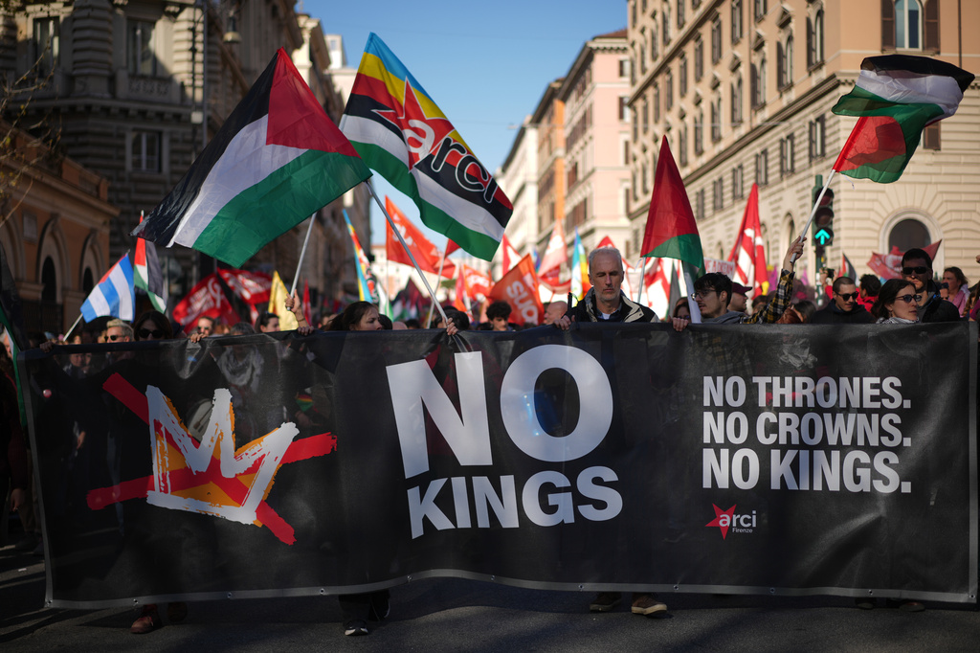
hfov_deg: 36.3
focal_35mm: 55
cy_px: 326
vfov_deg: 24.6
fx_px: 1497
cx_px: 490
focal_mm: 55
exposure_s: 1/2500
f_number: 1.8
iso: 64
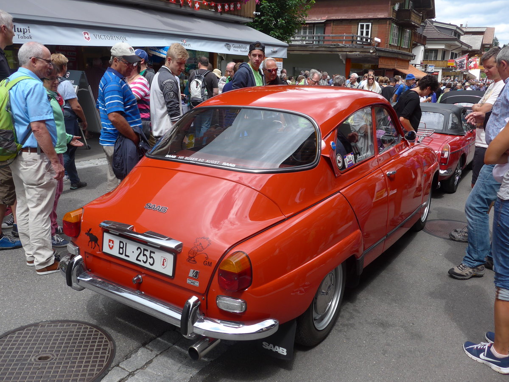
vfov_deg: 48.2
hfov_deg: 61.7
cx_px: 254
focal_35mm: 29
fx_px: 426
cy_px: 191
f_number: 2.8
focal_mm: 6
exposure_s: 1/640
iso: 80
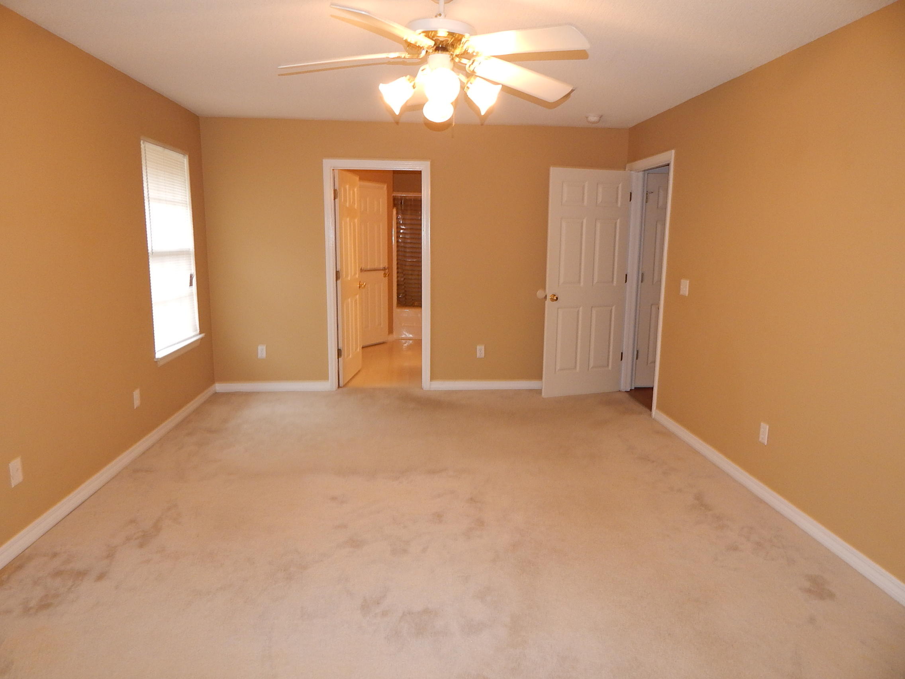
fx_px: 601
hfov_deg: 73.9
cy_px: 340
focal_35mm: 23
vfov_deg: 58.9
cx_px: 452
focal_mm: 4
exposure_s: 1/30
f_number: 3
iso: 200
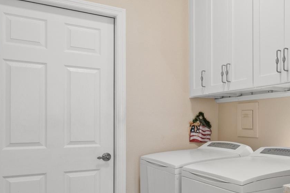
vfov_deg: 35.5
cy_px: 136
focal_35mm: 37
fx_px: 298
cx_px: 270
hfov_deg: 46.0
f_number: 8
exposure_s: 1/1.25
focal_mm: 13
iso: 320
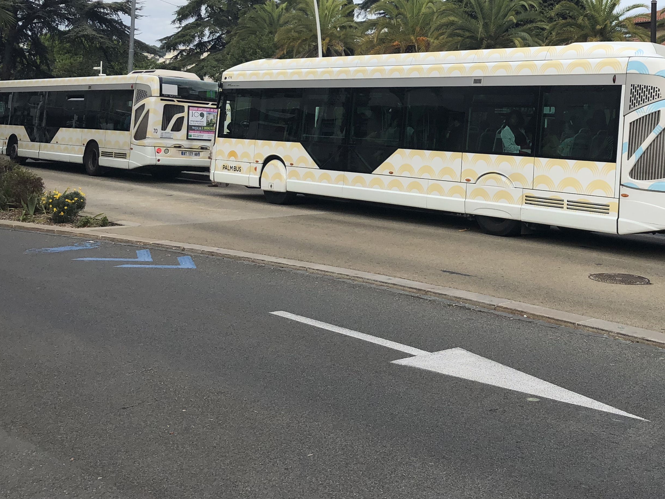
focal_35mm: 46
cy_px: 123
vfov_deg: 31.0
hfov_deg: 40.5
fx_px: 884
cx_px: 461
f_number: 1.8
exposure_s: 1/979
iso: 20
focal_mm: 4
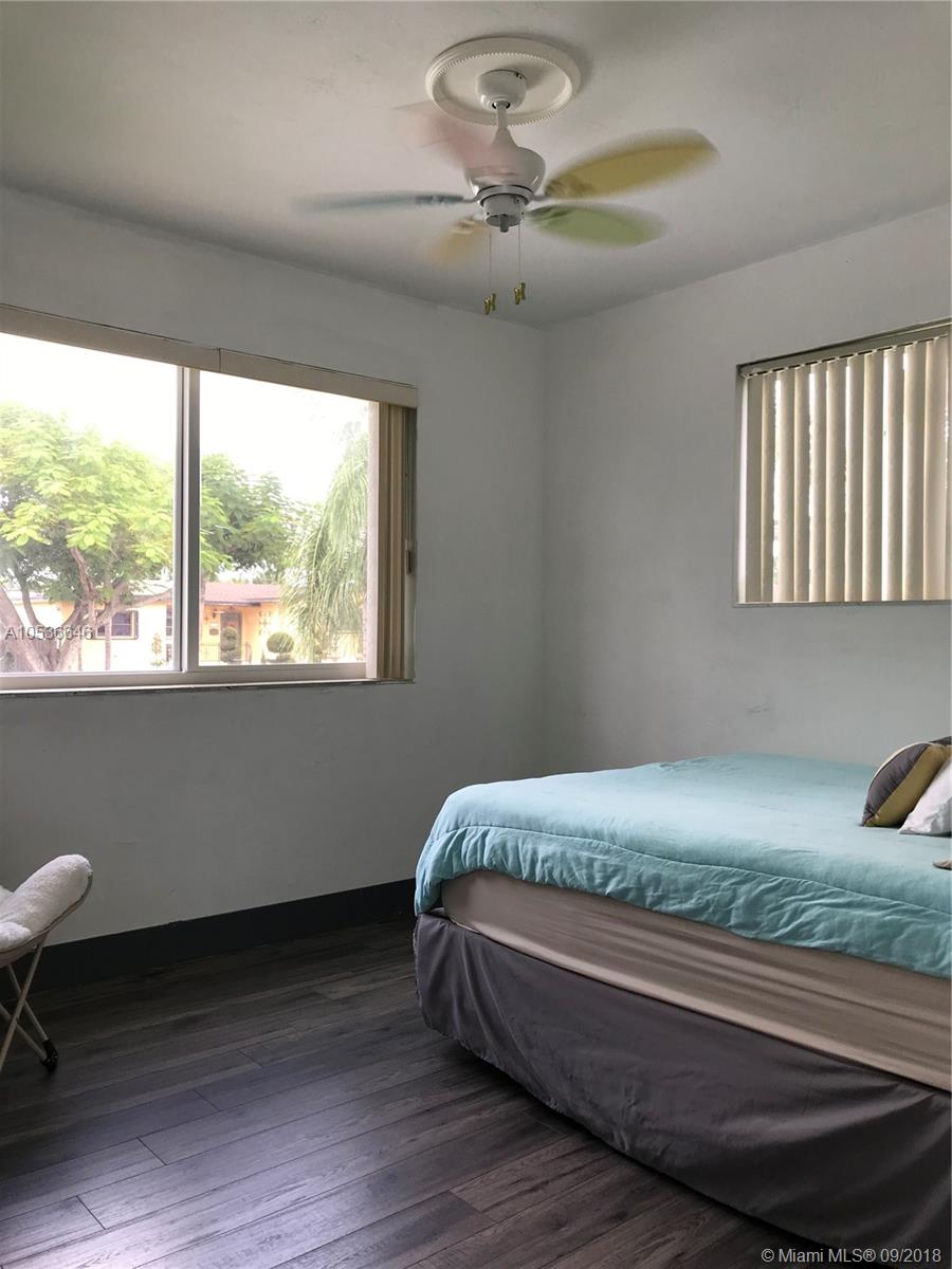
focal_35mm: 28
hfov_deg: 49.7
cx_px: 476
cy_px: 634
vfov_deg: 63.4
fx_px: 1027
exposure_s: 1/60
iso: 20
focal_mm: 3.99
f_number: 1.8
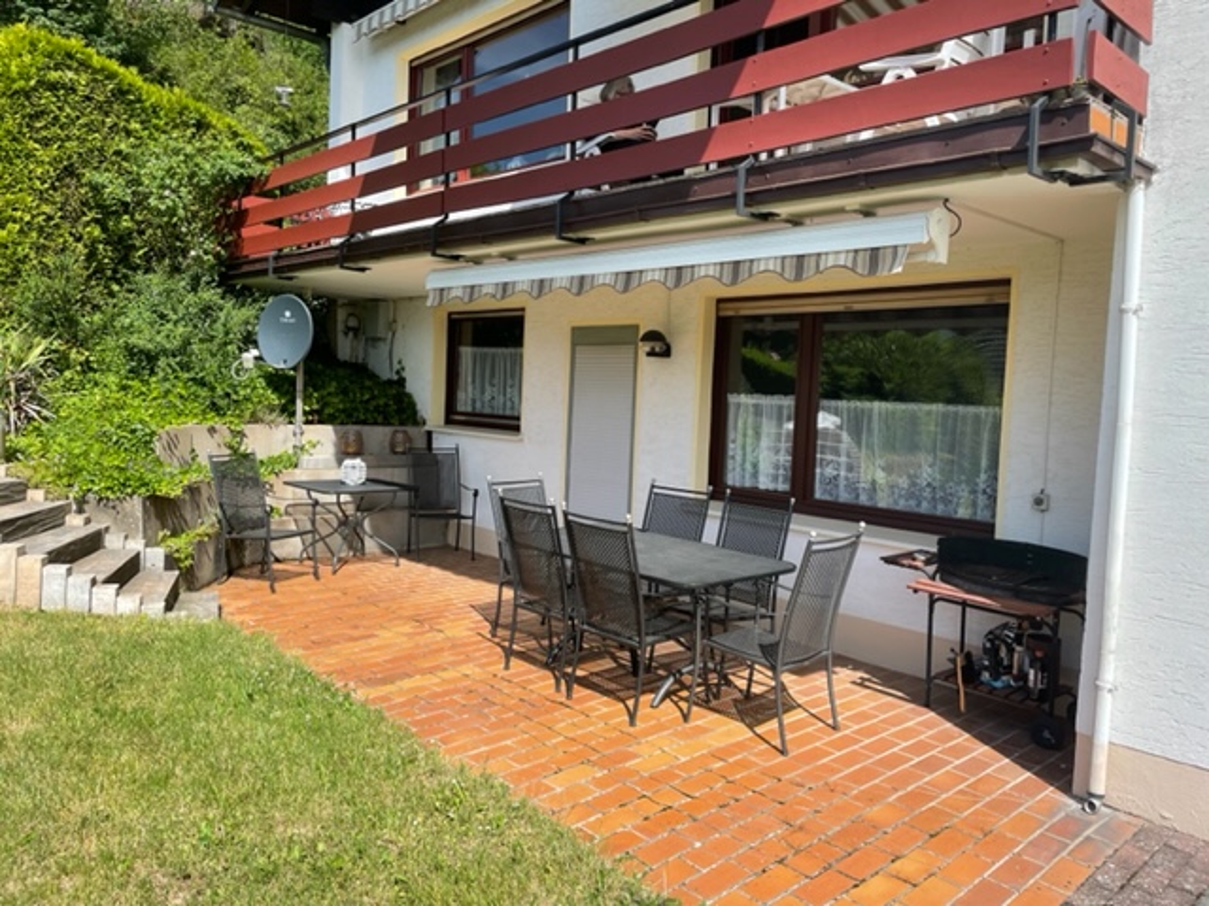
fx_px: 908
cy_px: 453
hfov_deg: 67.3
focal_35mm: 26
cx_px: 604
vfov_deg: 53.1
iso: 32
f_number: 1.6
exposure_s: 1/1825
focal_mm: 4.2
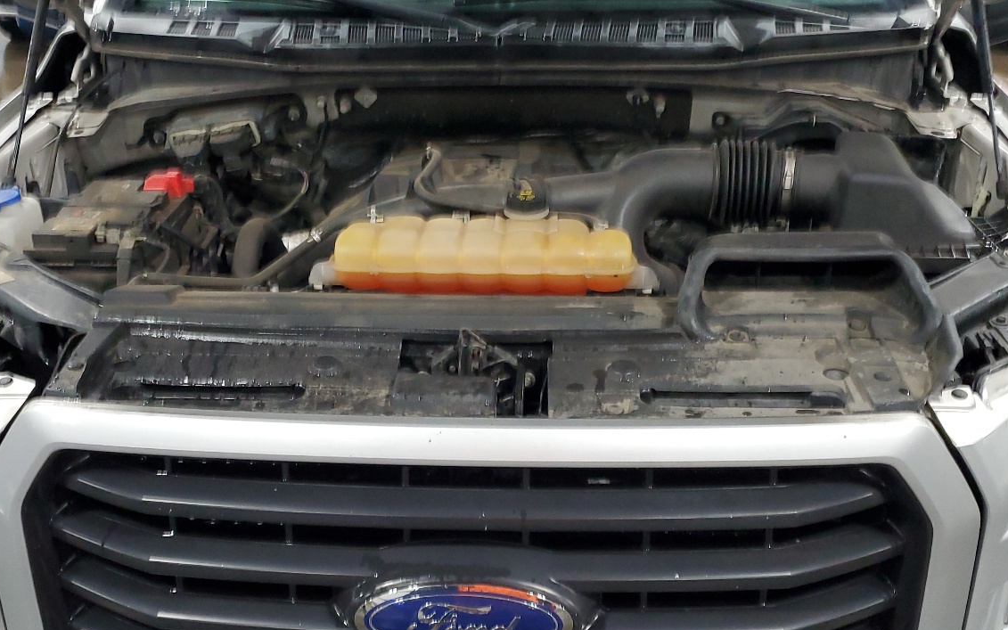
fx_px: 1071
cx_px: 477
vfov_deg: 32.2
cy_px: 463
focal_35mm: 39
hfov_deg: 50.4
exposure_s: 1/60.2
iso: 205
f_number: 1.5
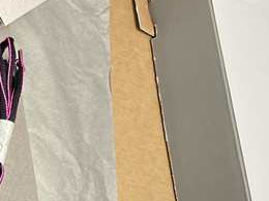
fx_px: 777
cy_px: 165
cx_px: -228
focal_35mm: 100
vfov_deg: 14.7
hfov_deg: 16.3
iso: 100
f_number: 1.8
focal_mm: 4.25
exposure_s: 1/100
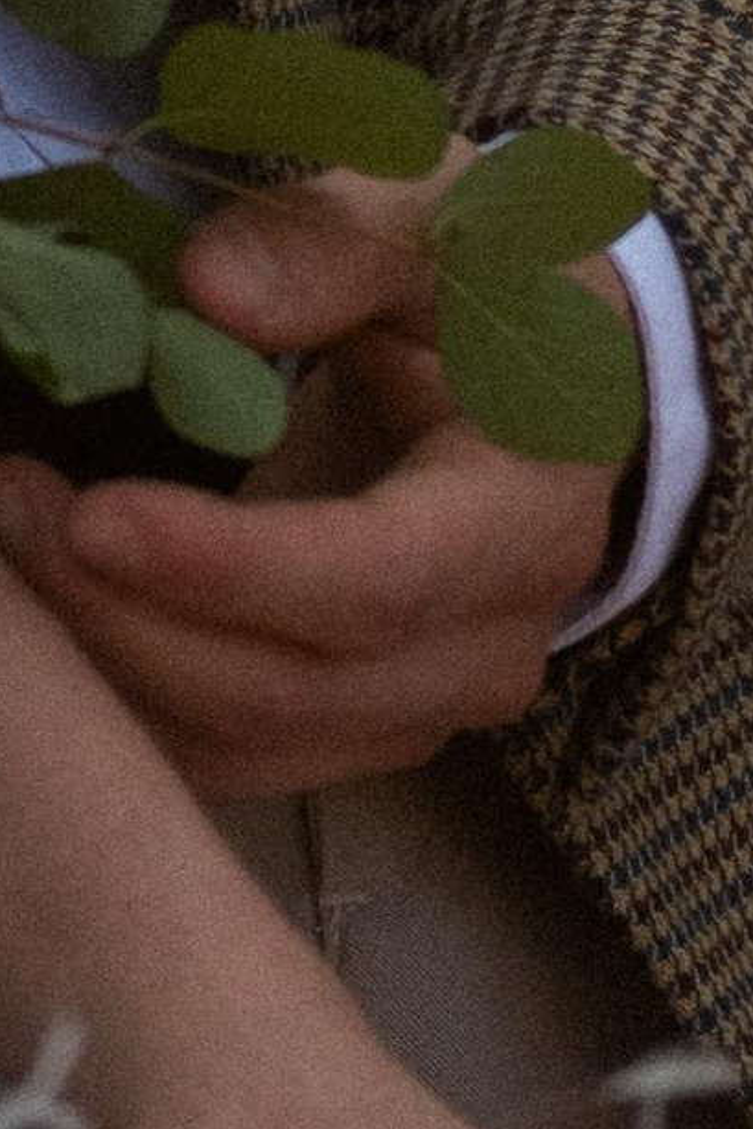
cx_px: -1215
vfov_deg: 6.1
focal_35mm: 332
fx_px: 10410
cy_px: -1065
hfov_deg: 4.0
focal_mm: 35
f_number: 2
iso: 320
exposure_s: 1/4000
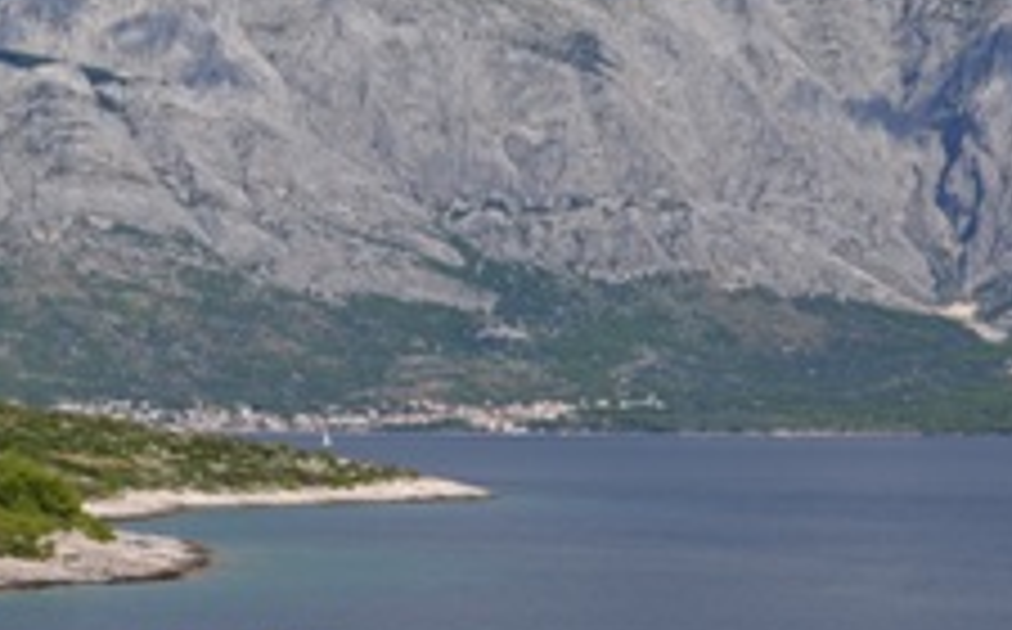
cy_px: 50
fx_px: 3741
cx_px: 58
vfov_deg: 9.6
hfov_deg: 15.2
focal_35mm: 136
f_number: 8
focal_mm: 25
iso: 160
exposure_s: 1/250
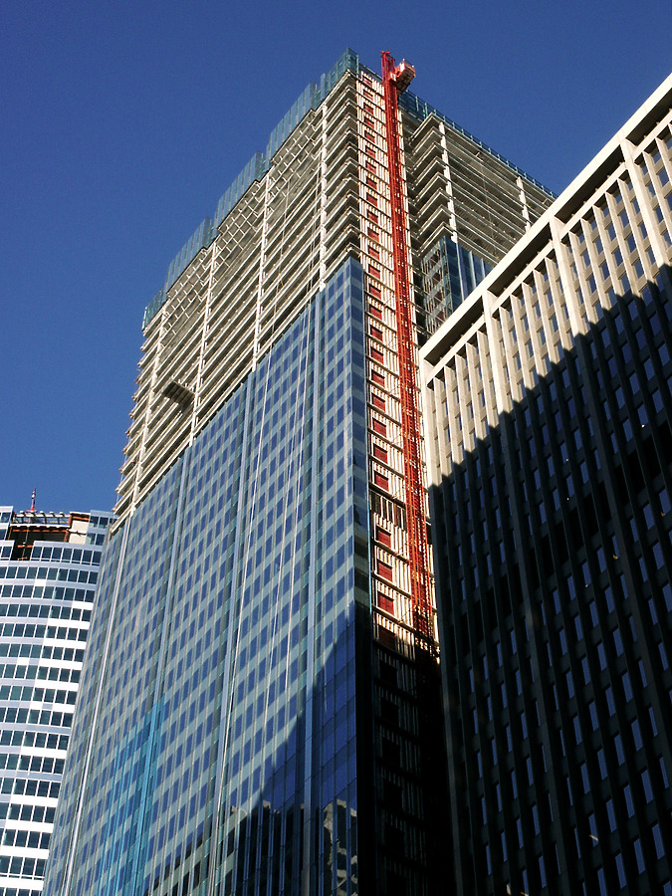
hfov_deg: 23.7
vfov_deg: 31.2
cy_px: 448
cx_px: 336
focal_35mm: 62
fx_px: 1605
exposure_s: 1/125
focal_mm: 12.87
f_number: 8
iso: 64
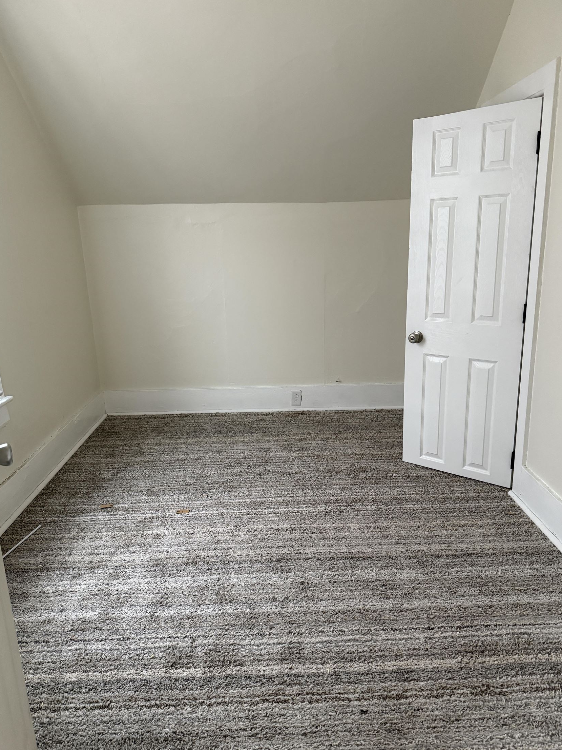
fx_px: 541
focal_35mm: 25
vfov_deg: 69.4
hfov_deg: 54.9
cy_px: 387
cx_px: 284
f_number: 1.78
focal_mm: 6.76
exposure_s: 1/40
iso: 640
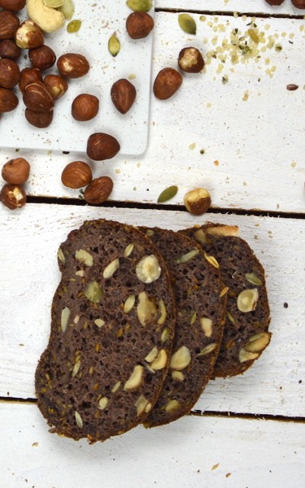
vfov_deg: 16.8
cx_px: 22
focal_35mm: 124
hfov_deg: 10.5
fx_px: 1649
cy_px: 153
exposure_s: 1/60
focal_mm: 38
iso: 450
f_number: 4.5
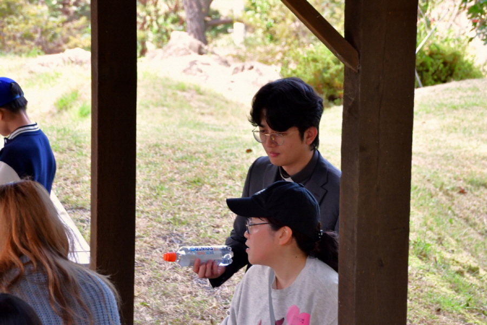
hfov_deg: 13.1
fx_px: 2124
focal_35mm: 157
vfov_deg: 8.7
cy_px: 162
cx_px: 244
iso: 1250
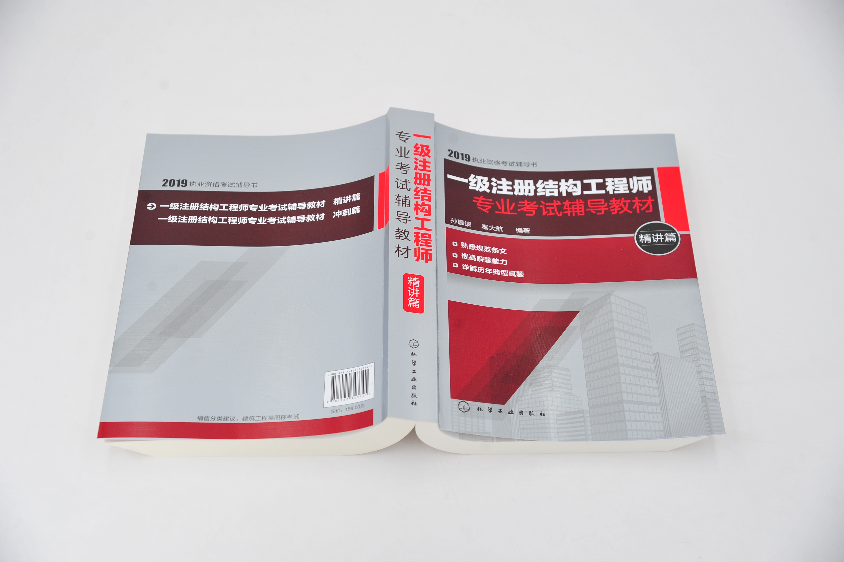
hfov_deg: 30.5
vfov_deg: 20.6
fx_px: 1546
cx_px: 422
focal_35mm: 66
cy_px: 281
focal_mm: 66
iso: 640
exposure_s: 1/500
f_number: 5.6
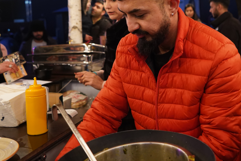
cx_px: 173
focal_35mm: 46
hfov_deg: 41.8
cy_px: 38
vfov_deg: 28.8
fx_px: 308
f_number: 3.5
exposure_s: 1/125
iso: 4000
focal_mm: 28
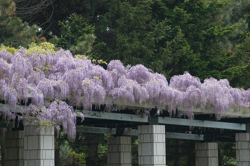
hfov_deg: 8.3
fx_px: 1717
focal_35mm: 248
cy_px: 83
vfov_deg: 5.5
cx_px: 125
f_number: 5
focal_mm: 165
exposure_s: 1/400
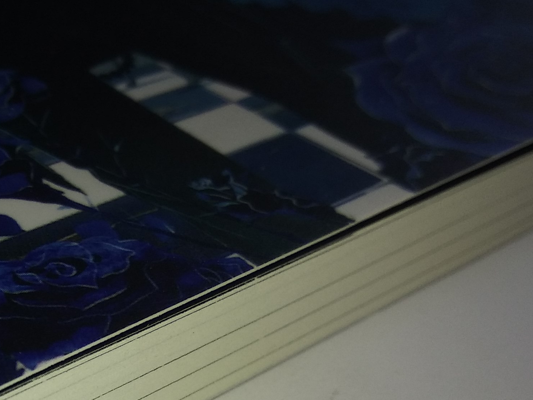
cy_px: 349
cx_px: 1
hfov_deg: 26.3
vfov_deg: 20.6
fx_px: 1078
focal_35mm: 70
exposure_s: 1/294
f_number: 2.2
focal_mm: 3.81
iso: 100
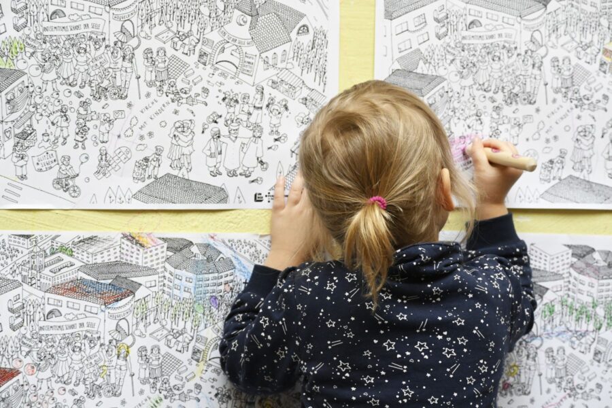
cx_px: 306
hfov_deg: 18.7
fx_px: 1861
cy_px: 204
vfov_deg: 12.5
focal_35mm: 110
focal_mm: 73
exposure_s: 1/125
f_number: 4.8
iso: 2000
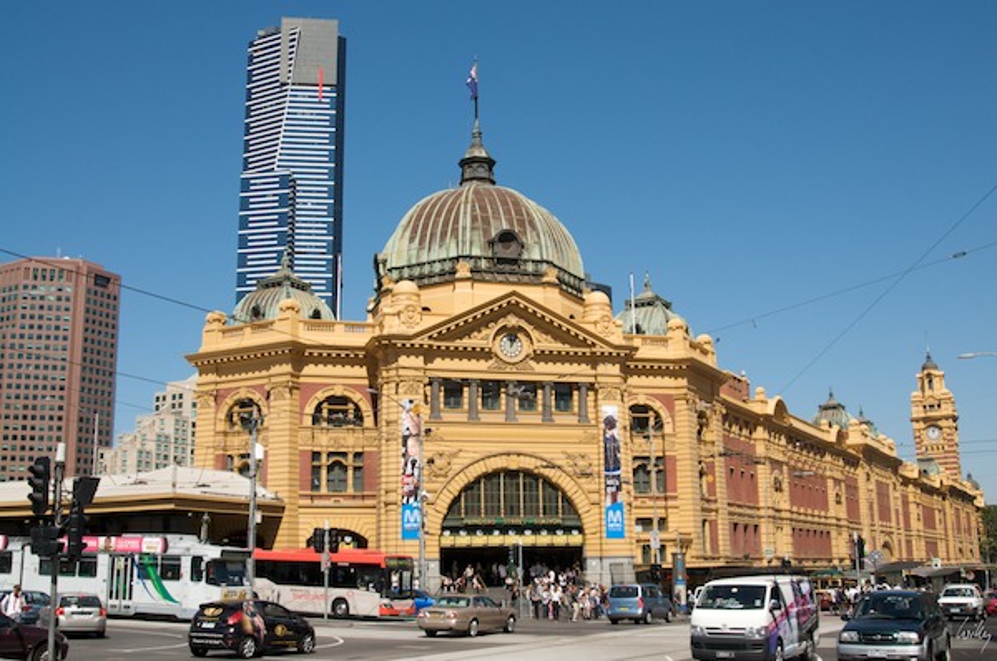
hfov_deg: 53.2
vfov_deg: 36.8
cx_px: 498
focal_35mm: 36
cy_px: 330
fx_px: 995
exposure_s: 1/400
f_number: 10
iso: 250
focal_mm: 24
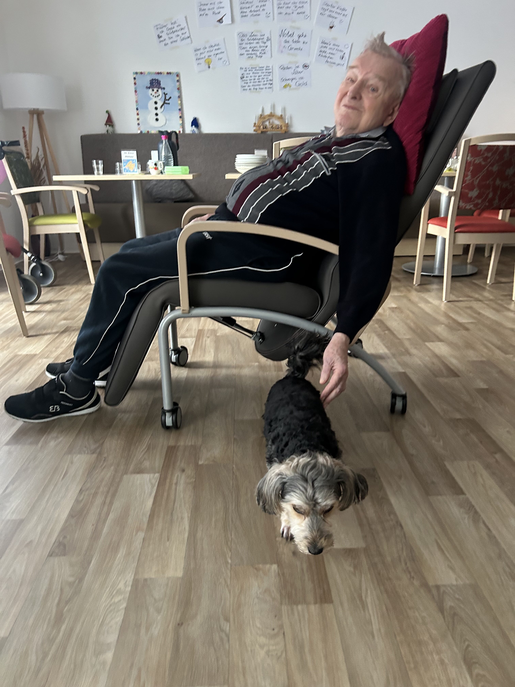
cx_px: 258
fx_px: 516
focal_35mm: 26
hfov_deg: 53.1
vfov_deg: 67.3
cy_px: 344
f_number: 1.5
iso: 250
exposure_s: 1/60
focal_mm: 5.7
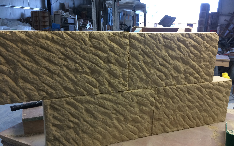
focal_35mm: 31
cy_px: 82
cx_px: 118
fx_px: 198
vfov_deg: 40.5
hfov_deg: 61.2
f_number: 2.2
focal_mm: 4.15
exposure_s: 1/33
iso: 160
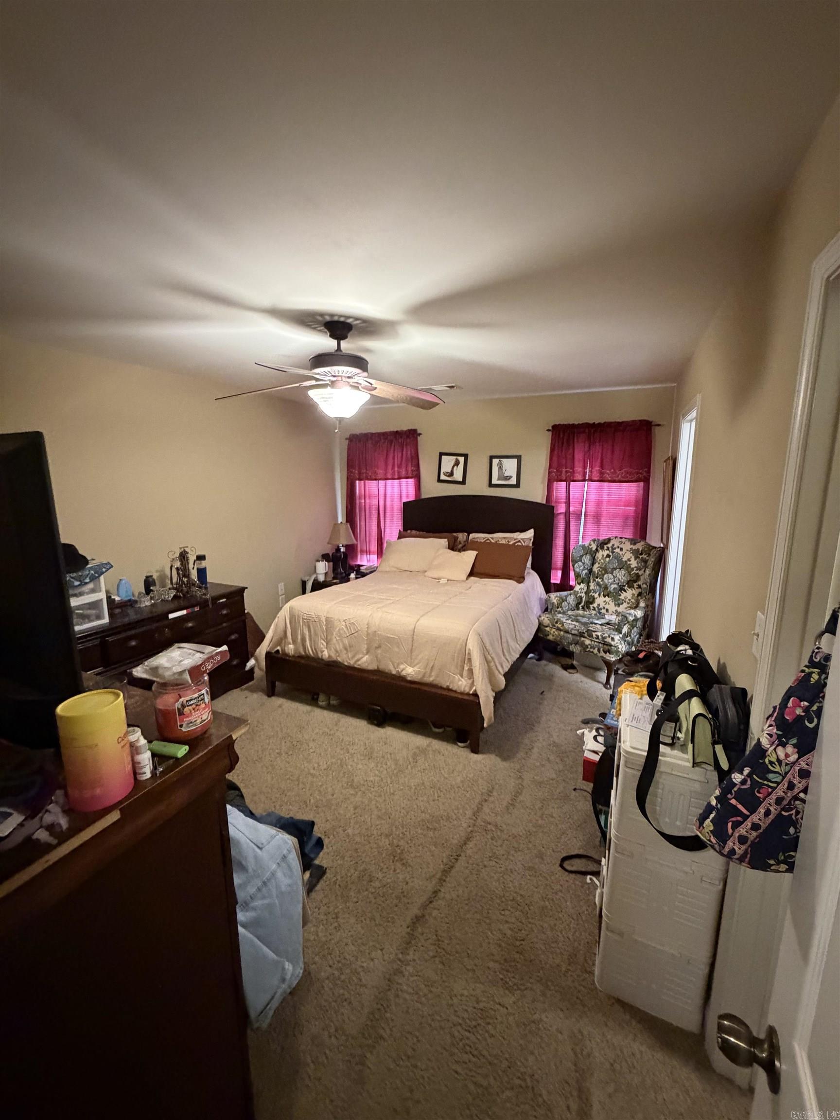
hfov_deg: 85.7
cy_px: 560
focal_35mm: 14
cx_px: 420
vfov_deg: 102.1
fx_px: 453
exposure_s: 1/40
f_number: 2.2
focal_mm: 2.22
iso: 1000
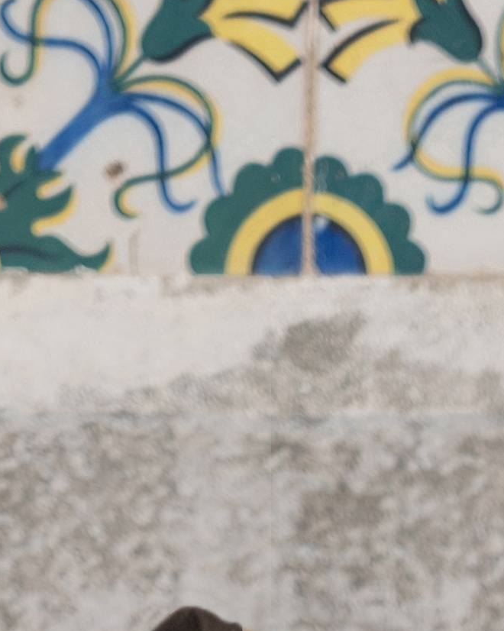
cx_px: 1120
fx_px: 8527
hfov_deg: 3.4
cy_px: 1943
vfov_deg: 4.1
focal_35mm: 457
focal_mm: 67
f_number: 2.8
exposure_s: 1/400
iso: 200
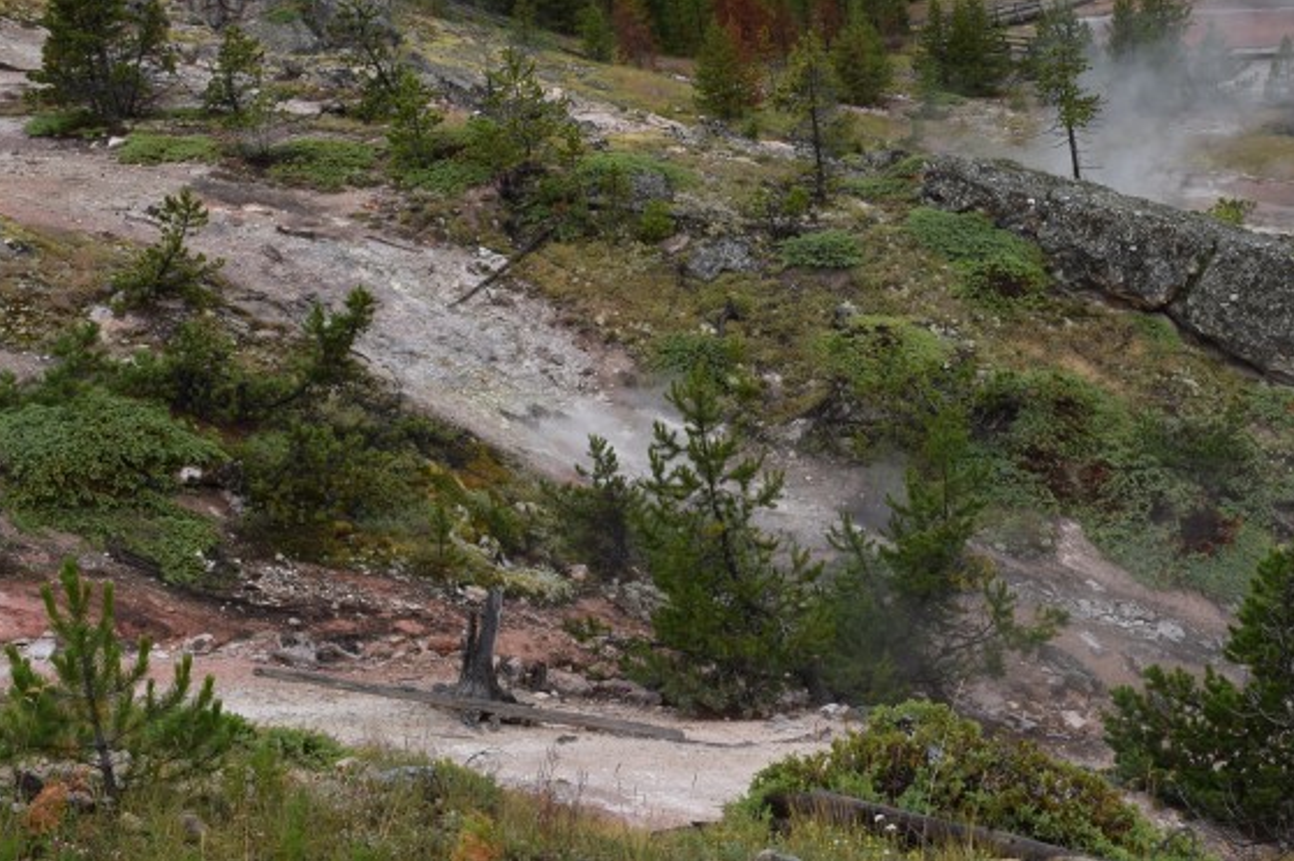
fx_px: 1976
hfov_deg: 36.2
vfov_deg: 23.9
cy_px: 74
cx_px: 725
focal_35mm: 55
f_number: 8
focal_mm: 20
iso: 200
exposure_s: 1/320
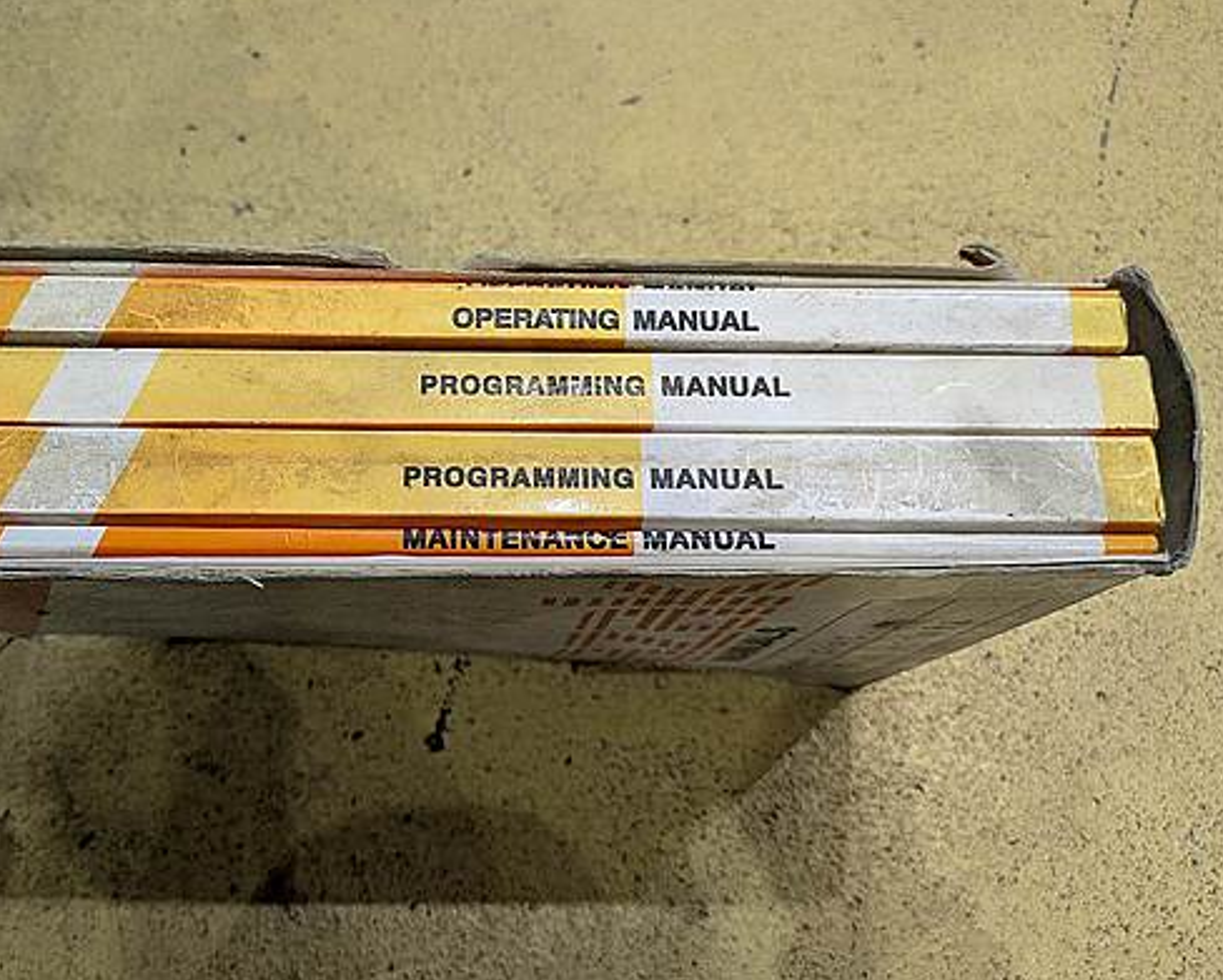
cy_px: 470
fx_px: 1159
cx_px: 431
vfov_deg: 45.8
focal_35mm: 32
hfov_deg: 54.7
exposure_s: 1/100
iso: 347
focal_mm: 5.43
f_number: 1.89
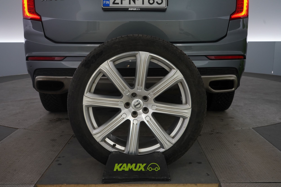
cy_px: 94
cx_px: 140
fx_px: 273
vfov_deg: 37.9
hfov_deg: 54.4
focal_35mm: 35
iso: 1000
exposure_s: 1/30
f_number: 7.1
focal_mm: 35
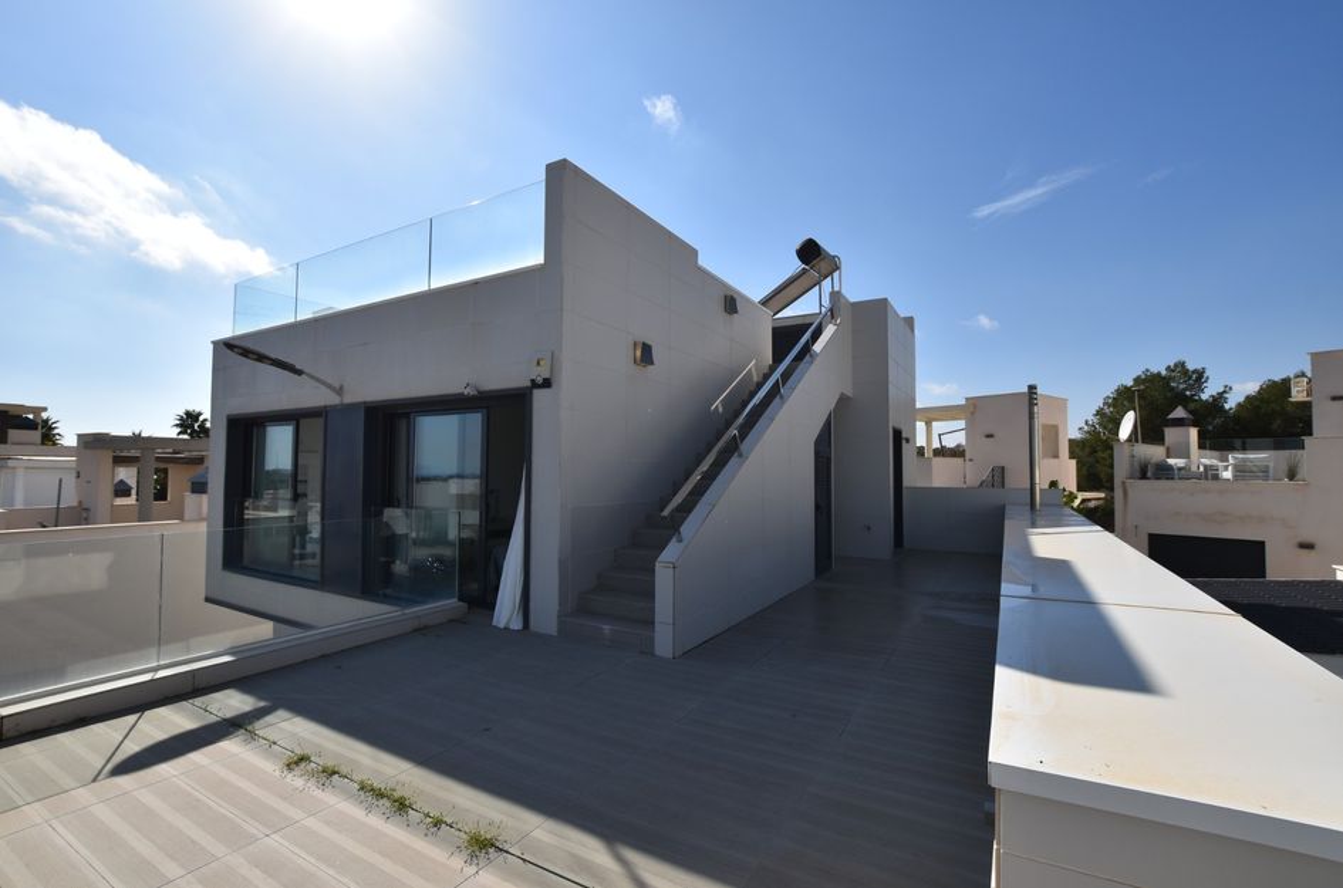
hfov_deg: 100.5
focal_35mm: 15
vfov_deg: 77.0
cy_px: 444
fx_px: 558
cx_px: 672
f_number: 9
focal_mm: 10
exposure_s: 1/800
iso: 200
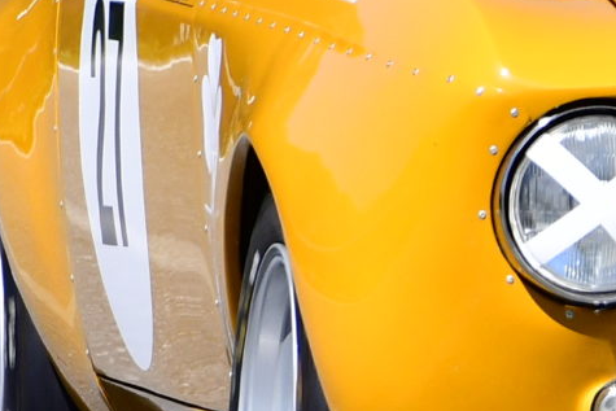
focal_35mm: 2989
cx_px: 1145
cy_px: 259
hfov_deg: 0.7
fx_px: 51158
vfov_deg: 0.5
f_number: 7.1
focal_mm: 370
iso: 400
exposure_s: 1/1250
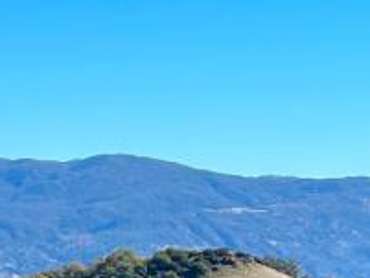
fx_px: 2075
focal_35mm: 194
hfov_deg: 10.2
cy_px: 336
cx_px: 302
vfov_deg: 7.6
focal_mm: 5.7
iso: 50
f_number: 1.5
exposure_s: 1/4274
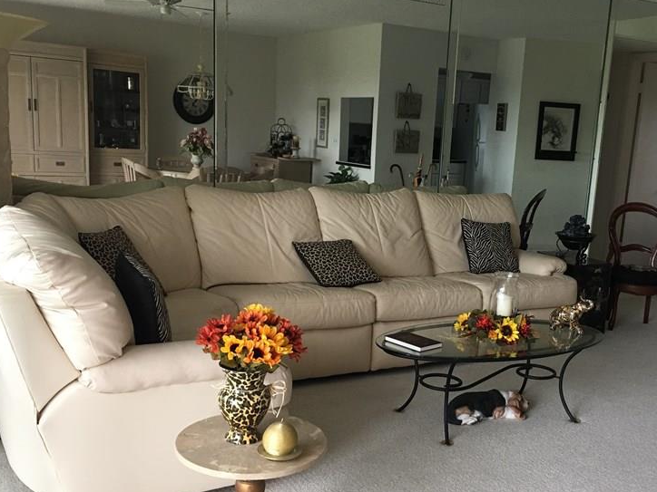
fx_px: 778
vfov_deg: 34.9
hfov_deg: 45.4
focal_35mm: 41
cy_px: 309
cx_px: 410
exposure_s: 1/15
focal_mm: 4.15
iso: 40
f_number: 2.2
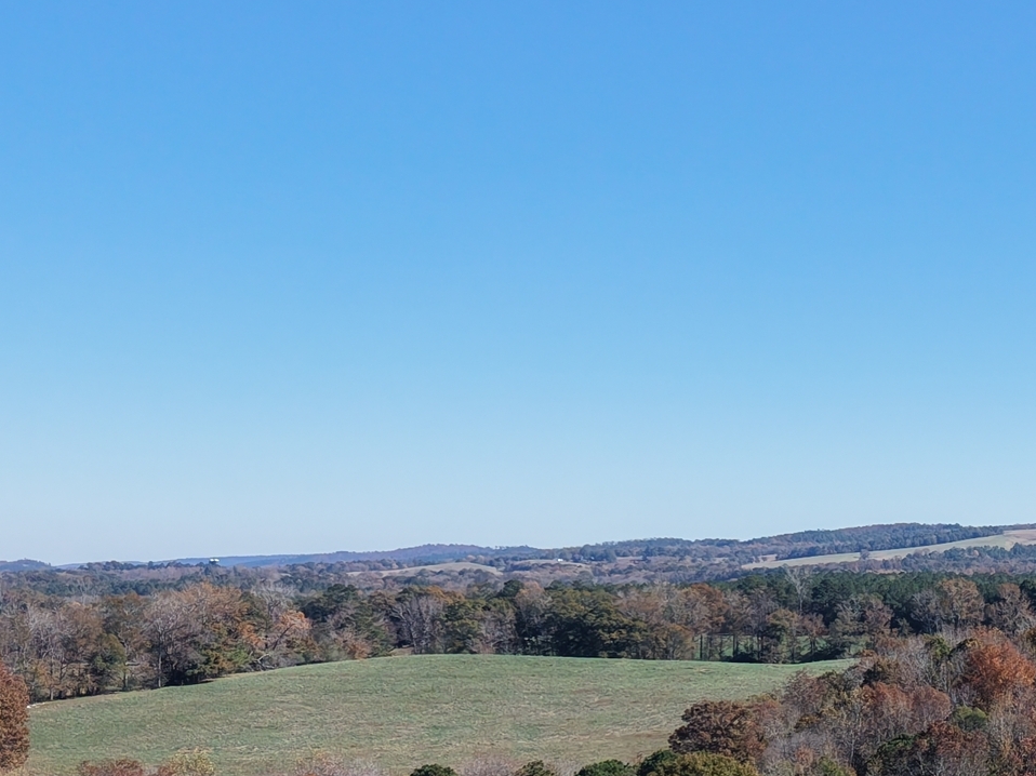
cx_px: 1453
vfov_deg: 19.0
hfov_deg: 22.0
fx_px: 2304
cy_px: 591
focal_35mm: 77
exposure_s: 1/4000
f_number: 1.8
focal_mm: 8.67
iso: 190
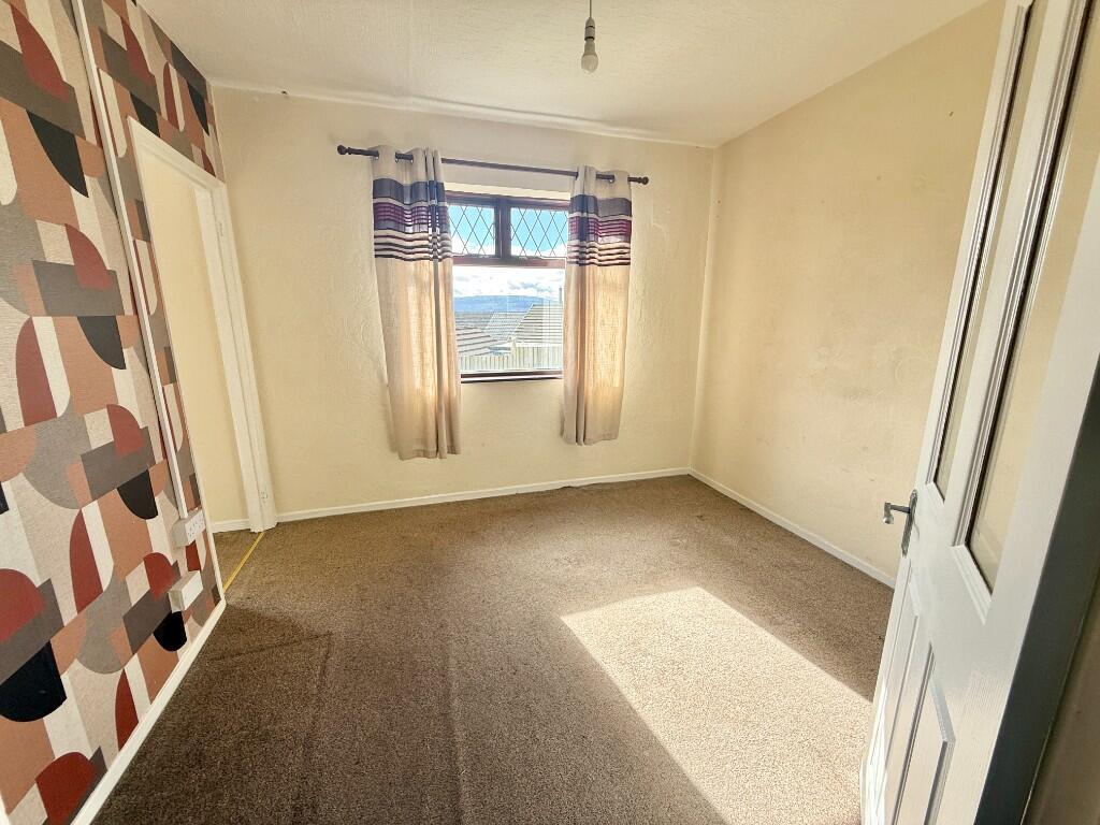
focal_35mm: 14
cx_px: 550
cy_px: 412
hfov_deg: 102.1
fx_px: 445
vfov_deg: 85.7
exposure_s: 1/222
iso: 64
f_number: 2.2
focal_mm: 2.22
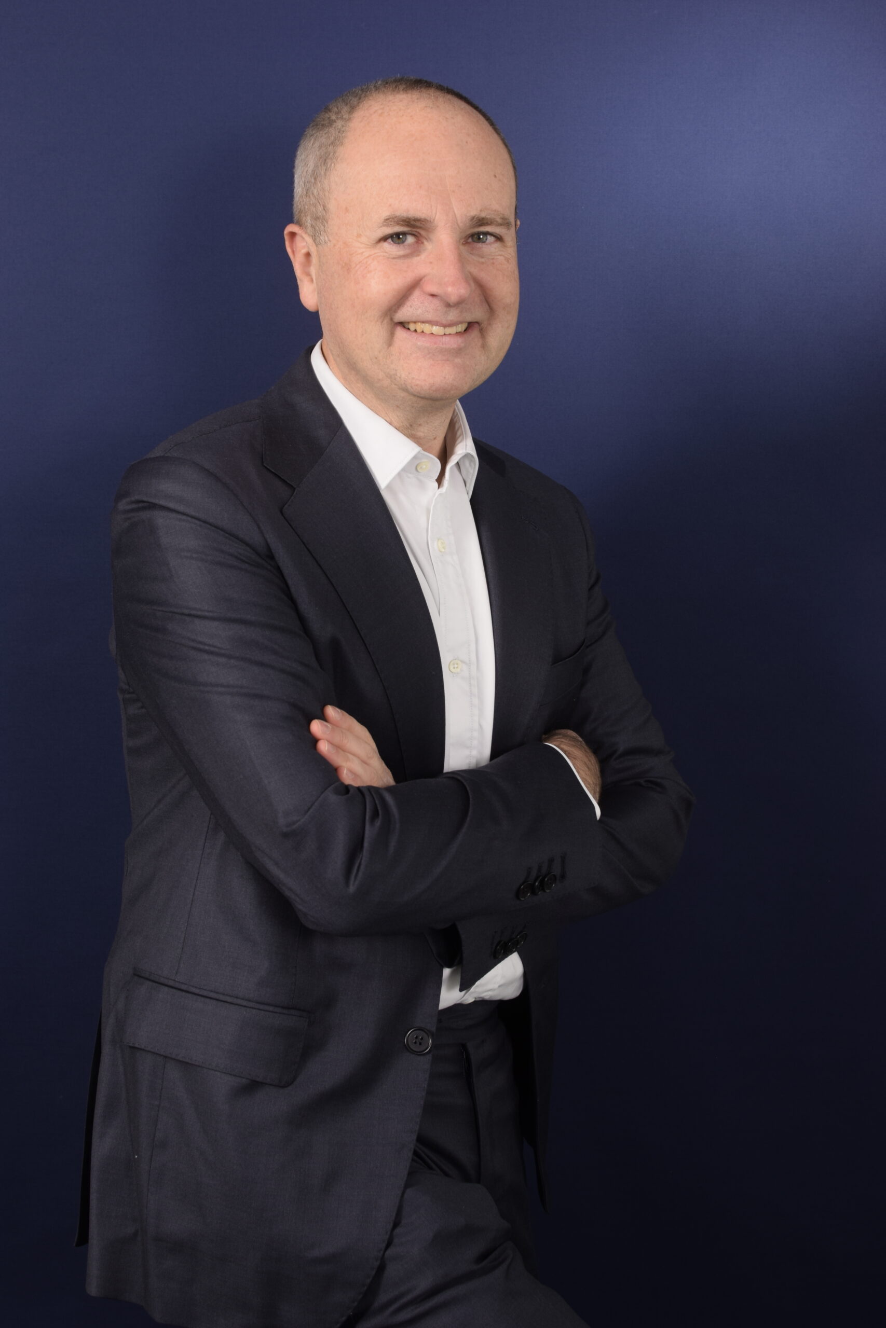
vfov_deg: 37.8
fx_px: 1938
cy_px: 664
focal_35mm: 52
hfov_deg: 25.8
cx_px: 443
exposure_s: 1/100
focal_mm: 35
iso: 100
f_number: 5.6
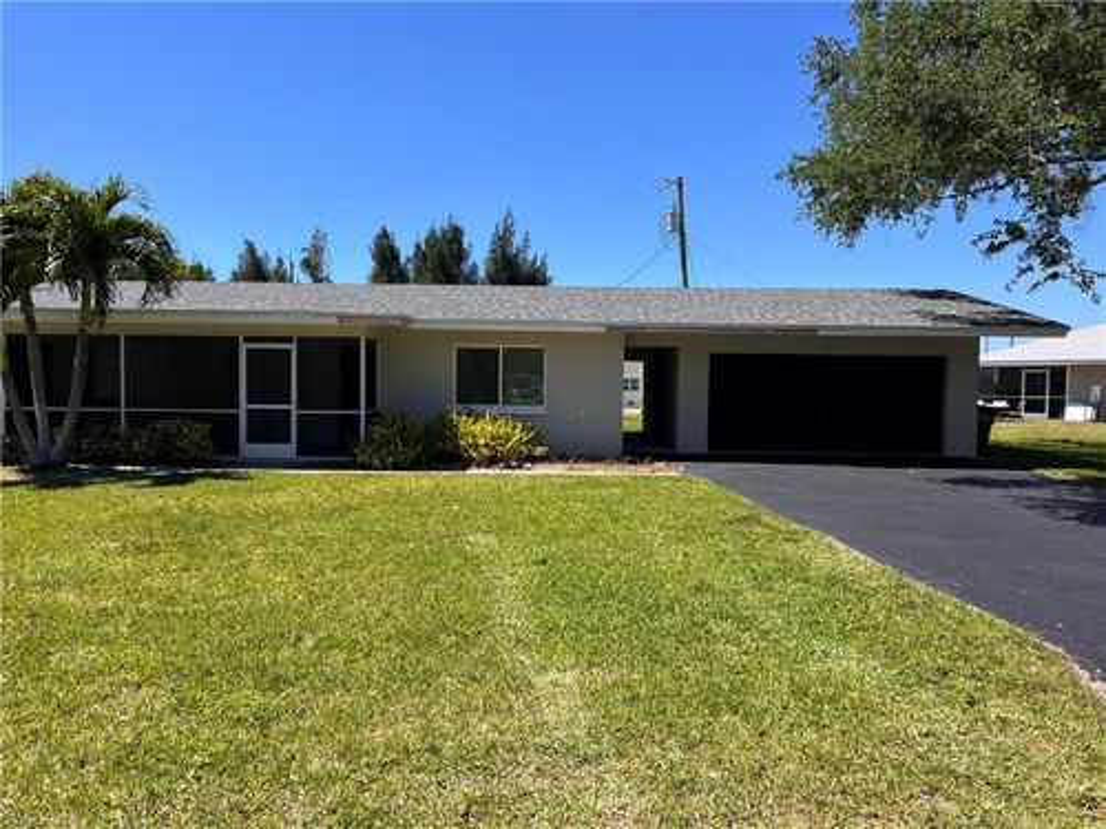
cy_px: 414
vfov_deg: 53.1
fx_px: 831
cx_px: 553
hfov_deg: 67.3
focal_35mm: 26
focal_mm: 5.7
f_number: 1.5
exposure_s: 1/3077
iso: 50
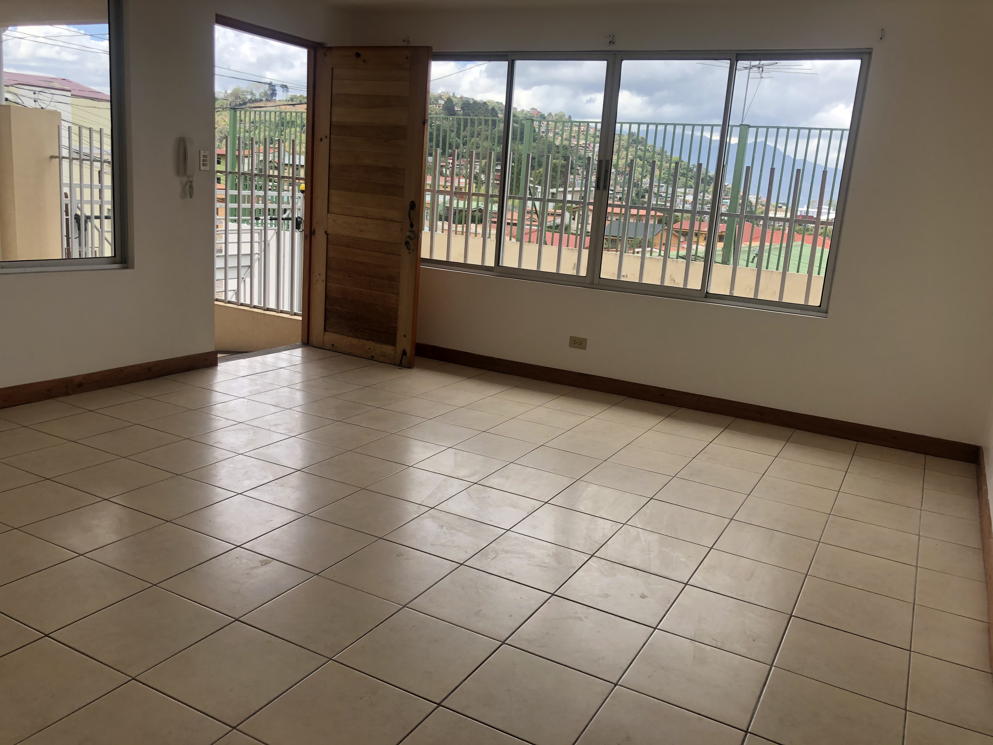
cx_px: 496
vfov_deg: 49.7
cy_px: 372
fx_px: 803
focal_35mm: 28
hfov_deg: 63.4
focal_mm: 4
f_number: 1.8
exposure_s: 1/461
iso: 20
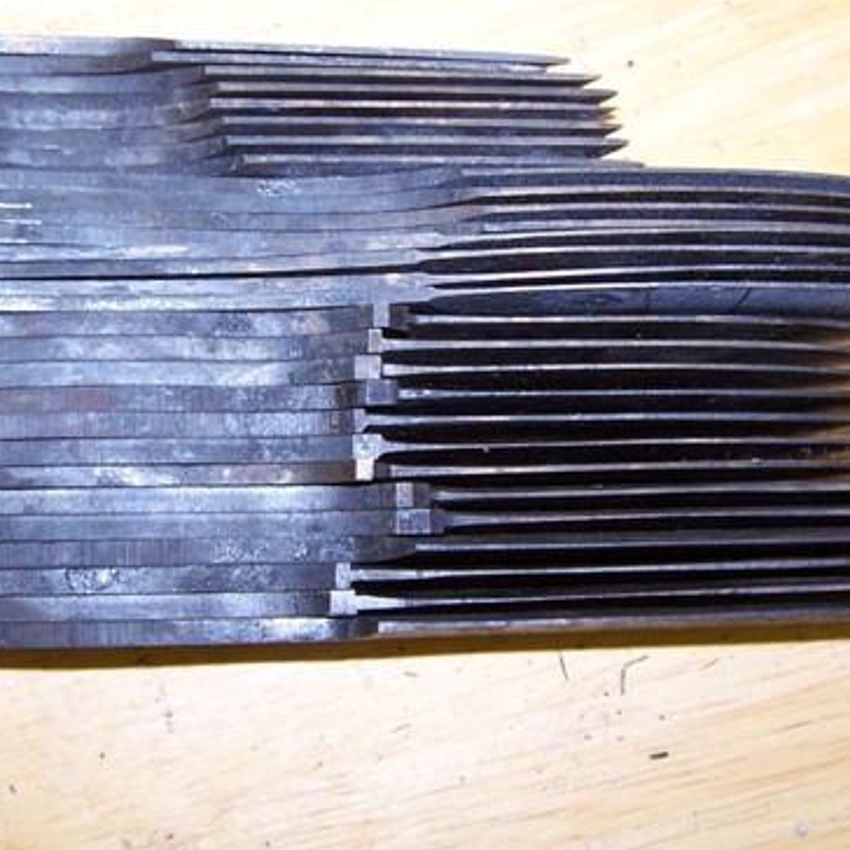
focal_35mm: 59
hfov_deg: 29.1
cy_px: 397
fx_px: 1639
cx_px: 397
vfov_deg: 29.1
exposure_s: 1/60
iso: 80
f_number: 2.8
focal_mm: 6.3
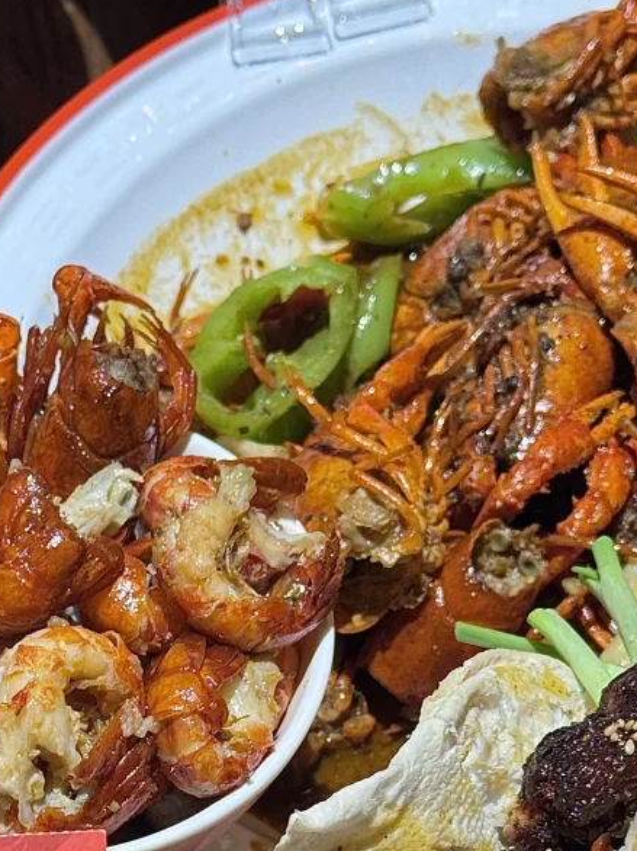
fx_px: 2897
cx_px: 160
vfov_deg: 16.4
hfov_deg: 12.5
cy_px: 805
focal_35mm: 118
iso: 100
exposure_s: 1/50
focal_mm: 6.76
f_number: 1.78
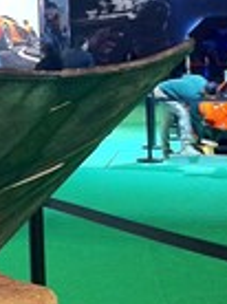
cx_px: -120
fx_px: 1070
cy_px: 33
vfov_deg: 16.0
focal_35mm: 122
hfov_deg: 11.6
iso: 320
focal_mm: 3.85
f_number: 2.8
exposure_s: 1/17
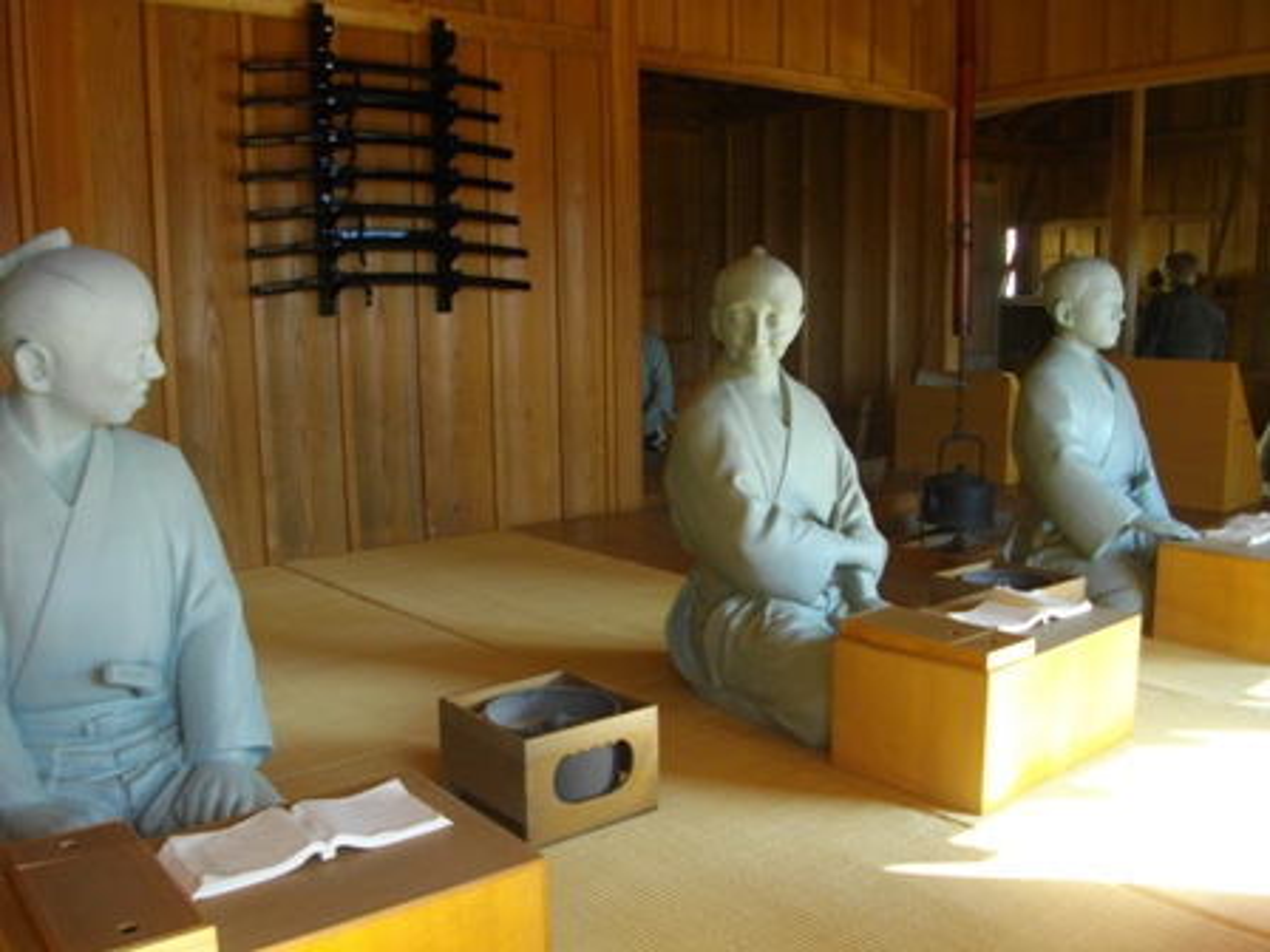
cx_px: 635
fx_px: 1174
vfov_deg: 44.2
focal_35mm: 32
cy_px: 476
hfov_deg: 56.8
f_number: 2.9
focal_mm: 5.7
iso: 206
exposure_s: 1/100
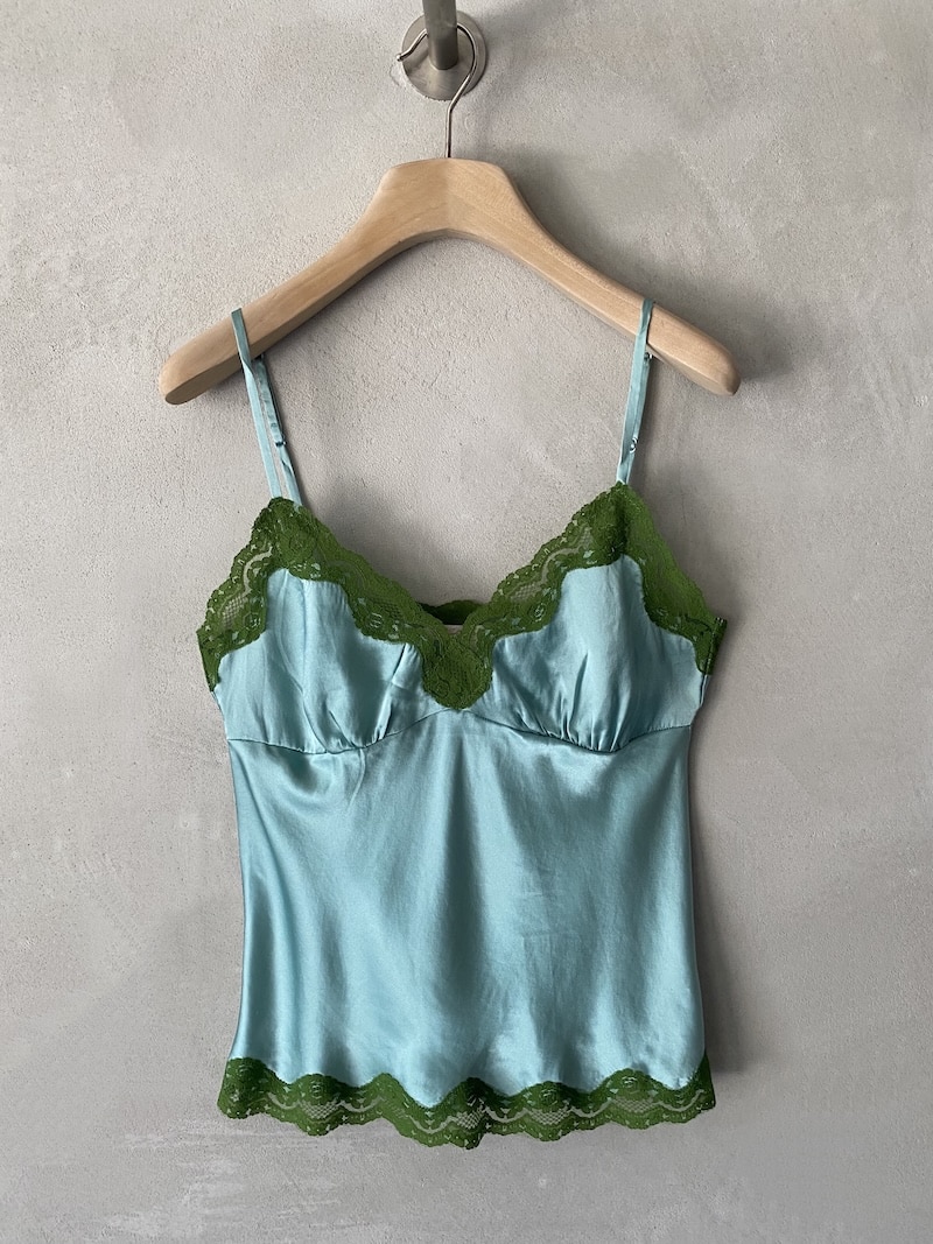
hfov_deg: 53.1
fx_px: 935
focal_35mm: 26
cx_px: 466
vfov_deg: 67.3
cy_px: 622
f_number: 1.8
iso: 125
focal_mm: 4.25
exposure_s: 1/90
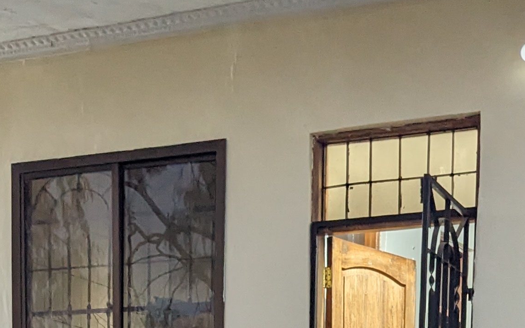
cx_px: 291
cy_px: 684
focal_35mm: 101
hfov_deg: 20.6
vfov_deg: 11.5
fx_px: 1445
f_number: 1.73
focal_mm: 4.38
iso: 436
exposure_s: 1/16.7
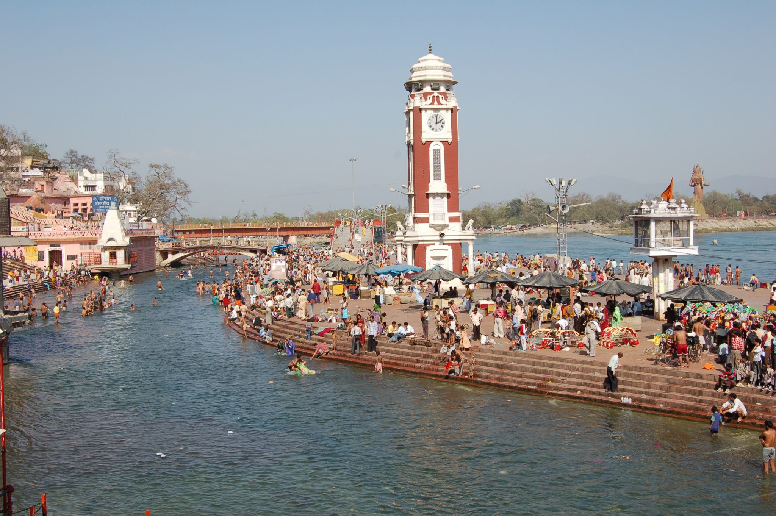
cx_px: 388
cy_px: 258
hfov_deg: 46.4
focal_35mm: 42
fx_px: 905
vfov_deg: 31.8
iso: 200
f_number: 9
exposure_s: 1/320
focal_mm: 28
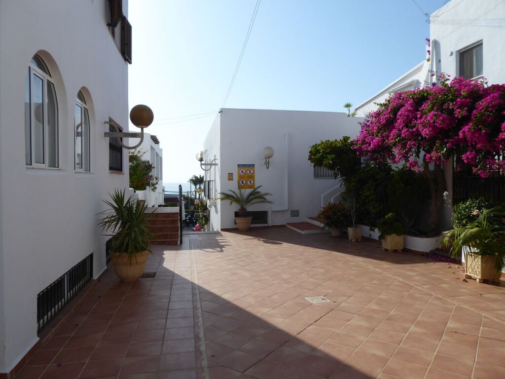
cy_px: 190
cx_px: 252
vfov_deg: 54.9
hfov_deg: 69.4
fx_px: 365
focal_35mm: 25
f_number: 3.3
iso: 80
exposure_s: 1/1300
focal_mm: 4.3
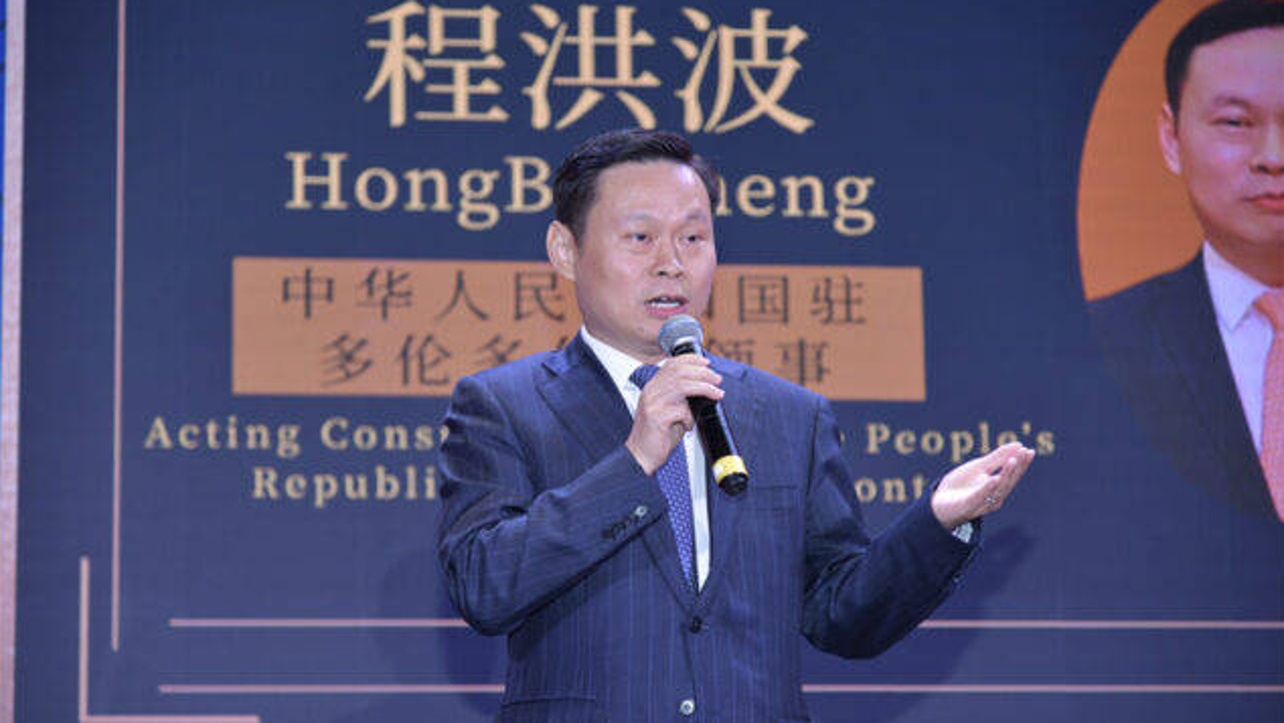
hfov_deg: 19.3
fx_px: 3780
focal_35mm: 111
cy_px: 389
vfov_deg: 10.9
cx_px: 644
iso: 800
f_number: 4
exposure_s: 1/160
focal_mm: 105
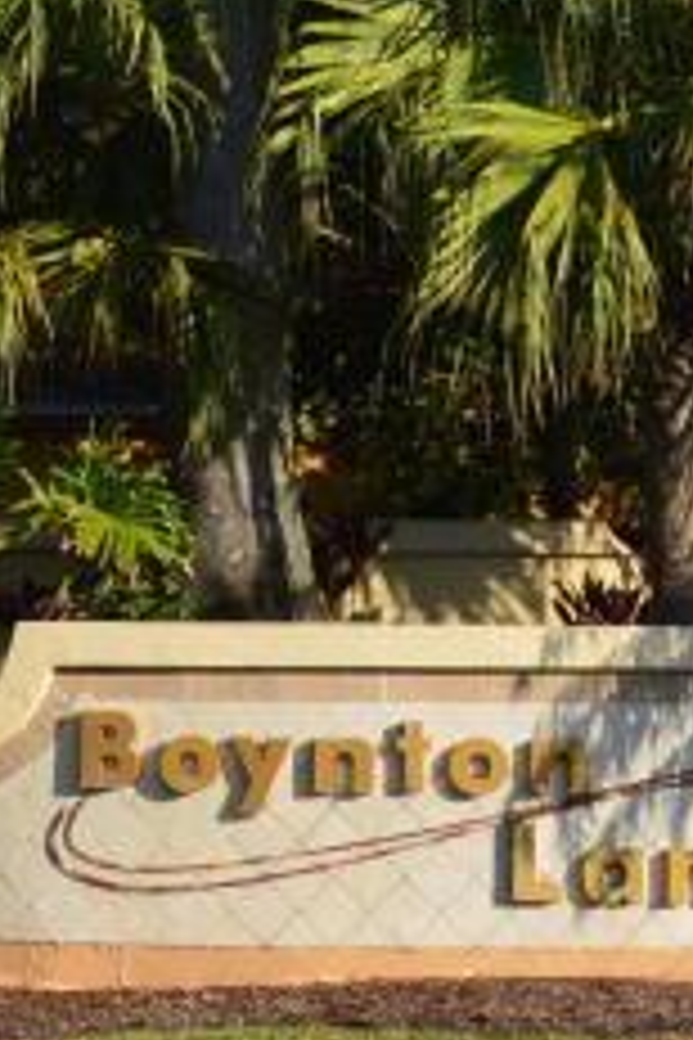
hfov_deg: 9.1
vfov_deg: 13.7
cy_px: 297
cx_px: 392
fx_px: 4331
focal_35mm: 150
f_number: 10
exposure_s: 1/320
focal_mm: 32
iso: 400
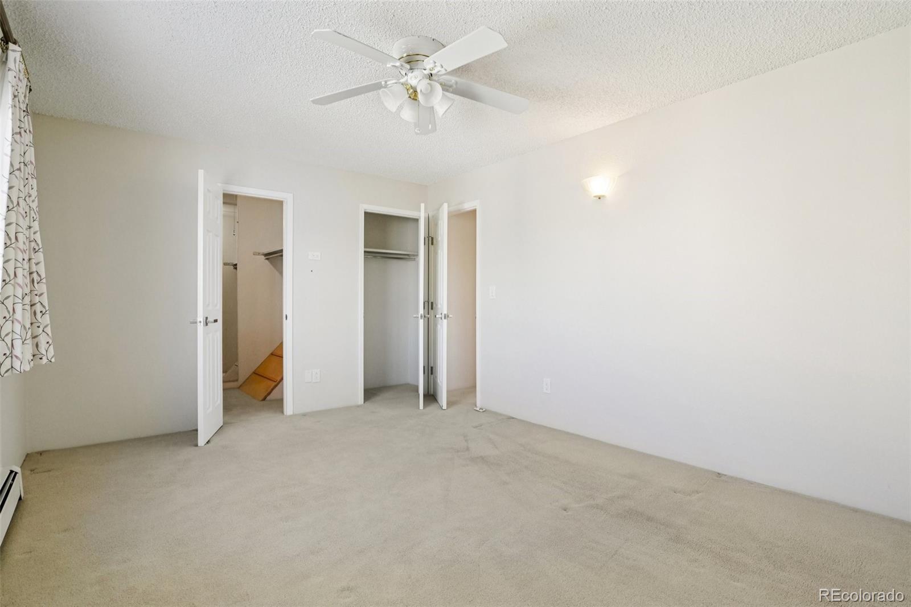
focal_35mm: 16
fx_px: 417
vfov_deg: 72.0
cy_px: 304
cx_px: 456
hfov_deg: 95.0
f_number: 8
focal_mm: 11
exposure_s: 1/30
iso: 320
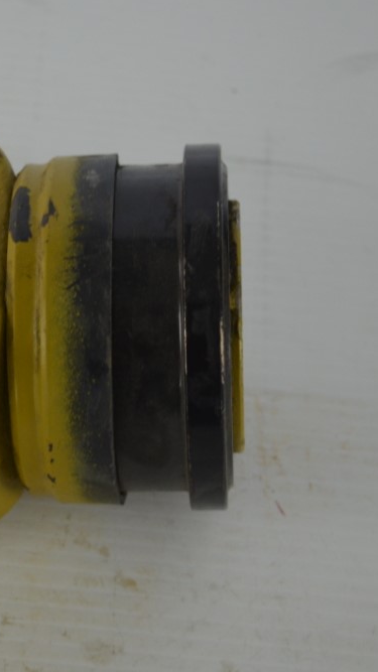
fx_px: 1943
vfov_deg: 19.6
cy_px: 333
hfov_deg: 11.0
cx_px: -41
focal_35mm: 109
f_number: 5.3
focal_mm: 40
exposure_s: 1/60
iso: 720
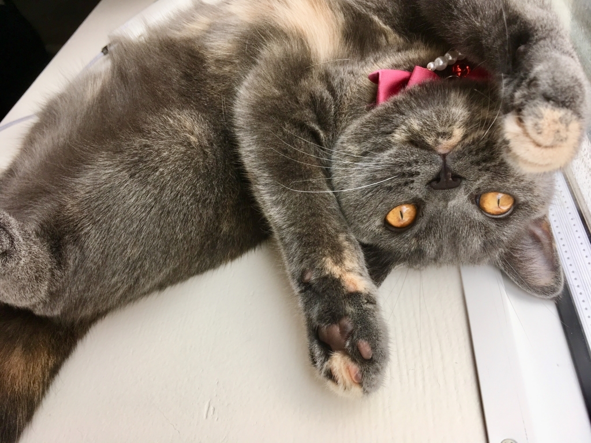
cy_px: 222
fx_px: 495
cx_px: 296
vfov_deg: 48.2
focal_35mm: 29
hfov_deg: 61.7
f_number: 2.2
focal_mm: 4.15
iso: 32
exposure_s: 1/120
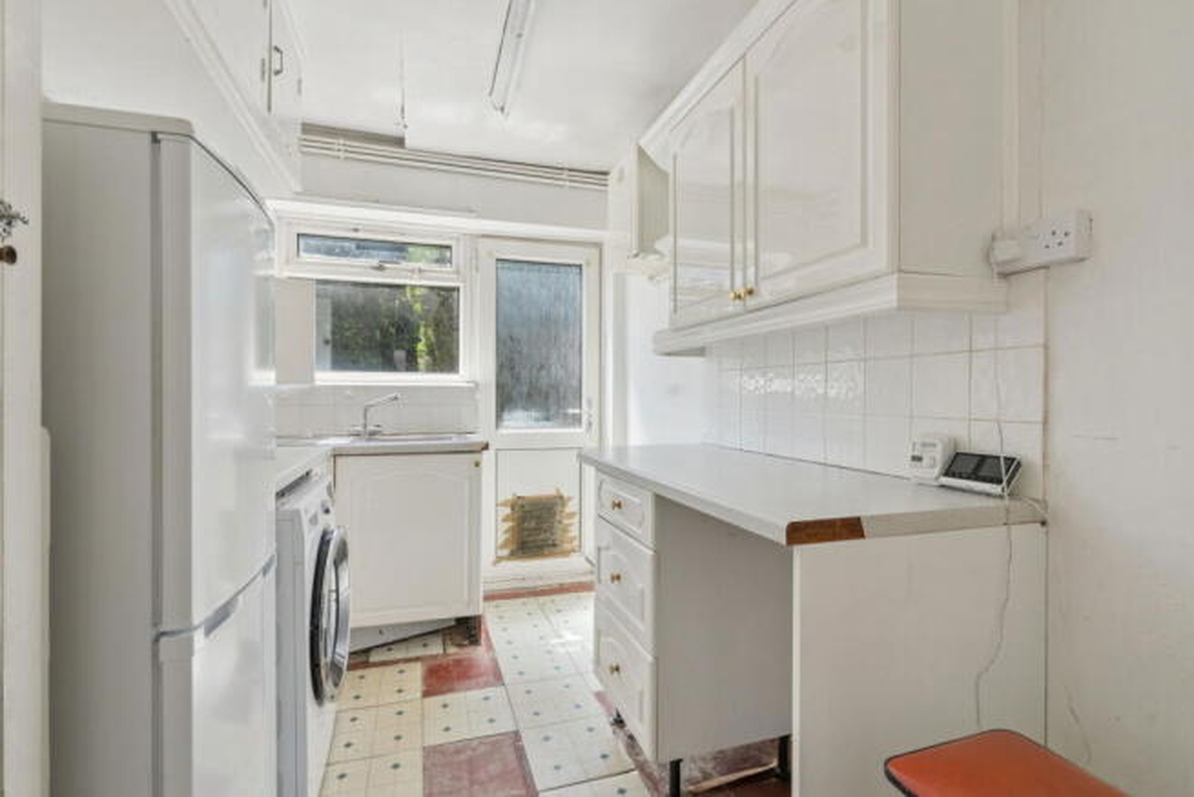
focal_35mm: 16
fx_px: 531
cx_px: 597
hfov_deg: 96.7
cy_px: 398
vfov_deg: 73.8
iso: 500
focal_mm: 16
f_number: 8
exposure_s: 1/200
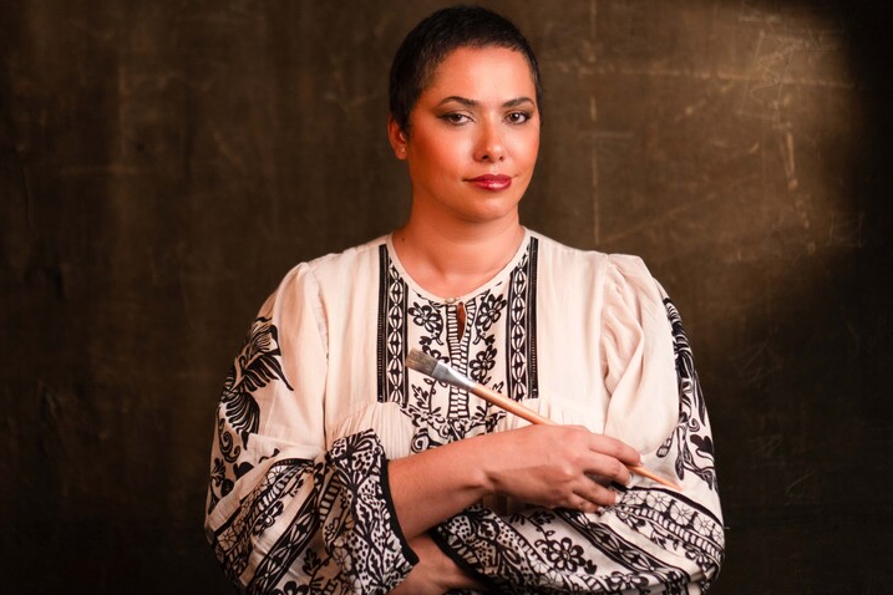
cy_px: 288
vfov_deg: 23.4
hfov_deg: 34.5
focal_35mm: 58
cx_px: 425
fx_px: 1439
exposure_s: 1/160
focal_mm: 35
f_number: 1.8
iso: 500
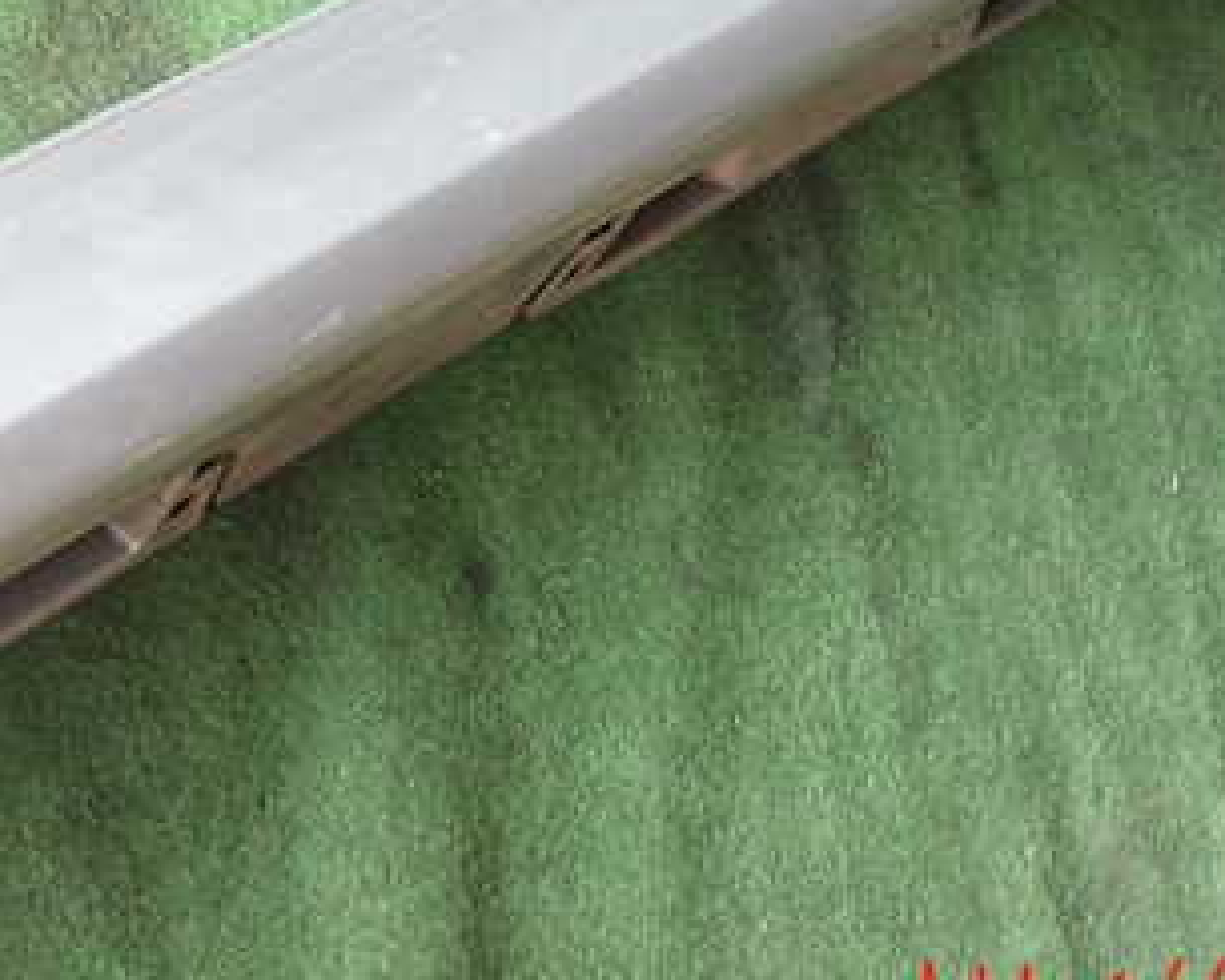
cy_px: 149
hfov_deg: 26.1
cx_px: 623
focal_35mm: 73
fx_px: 2647
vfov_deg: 20.7
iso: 200
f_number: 2.7
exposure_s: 1/80
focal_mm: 6.83
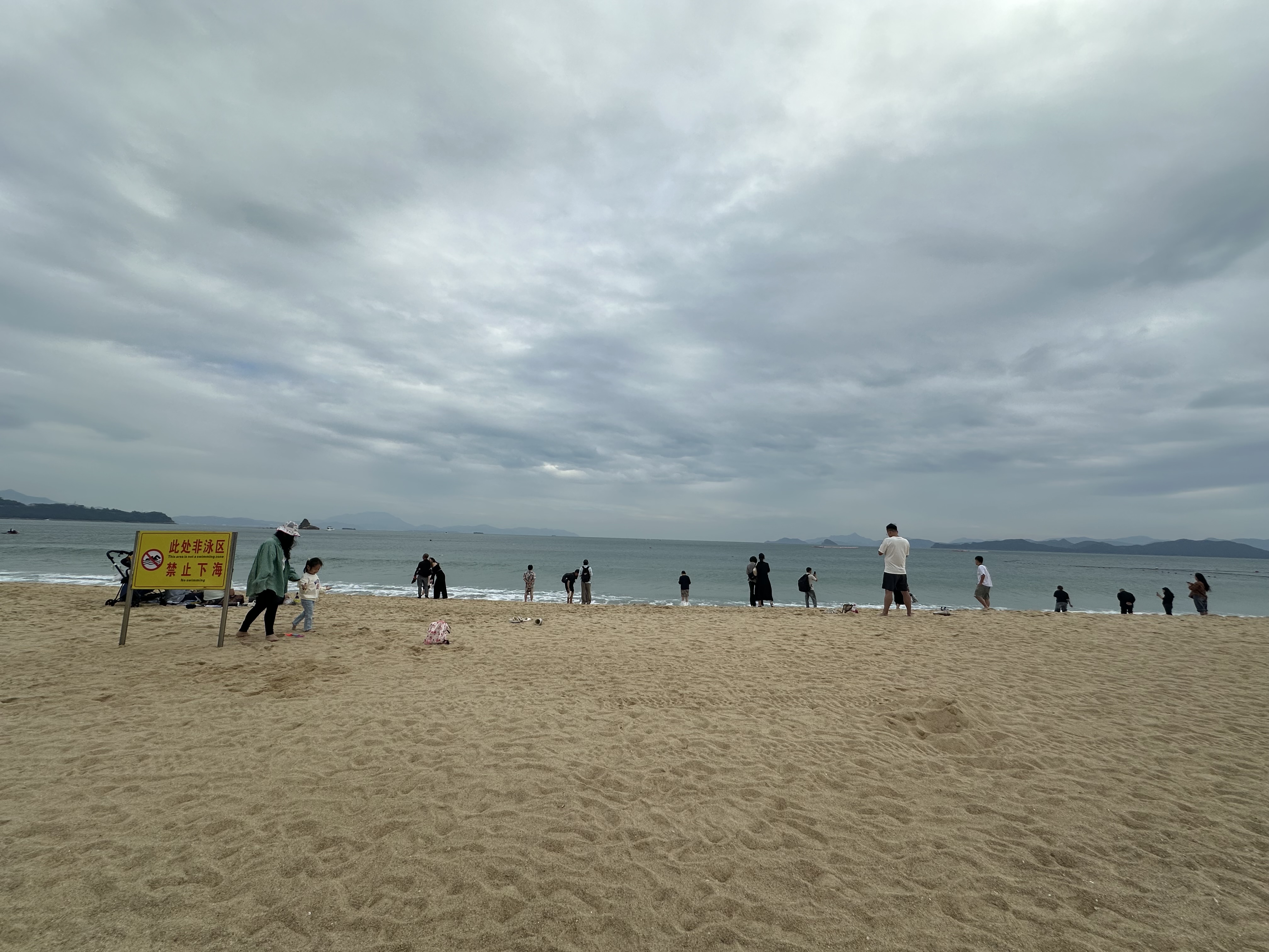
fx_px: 513
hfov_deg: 102.1
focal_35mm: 14
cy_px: 476
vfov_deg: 85.7
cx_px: 634
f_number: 2.2
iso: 50
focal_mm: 2.22
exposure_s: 1/3610
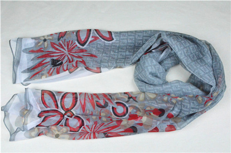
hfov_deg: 48.1
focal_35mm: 40
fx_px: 259
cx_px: 116
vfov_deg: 32.8
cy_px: 76
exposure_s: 1/500
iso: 6400
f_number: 11
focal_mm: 27
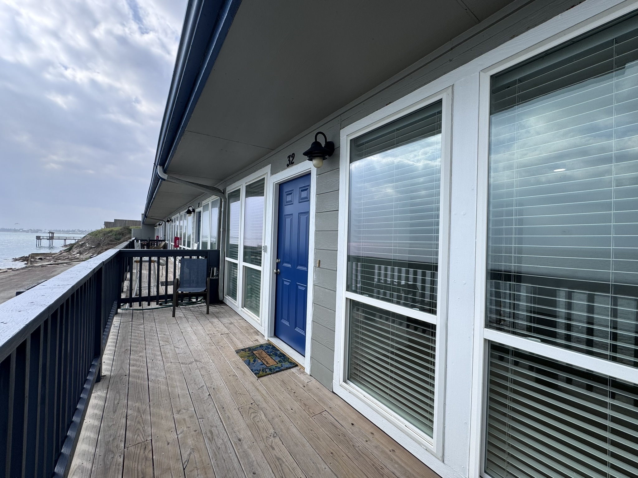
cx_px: 319
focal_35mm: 14
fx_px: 258
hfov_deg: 102.1
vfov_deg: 85.7
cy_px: 239
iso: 40
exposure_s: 1/1110
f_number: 2.2
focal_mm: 2.22
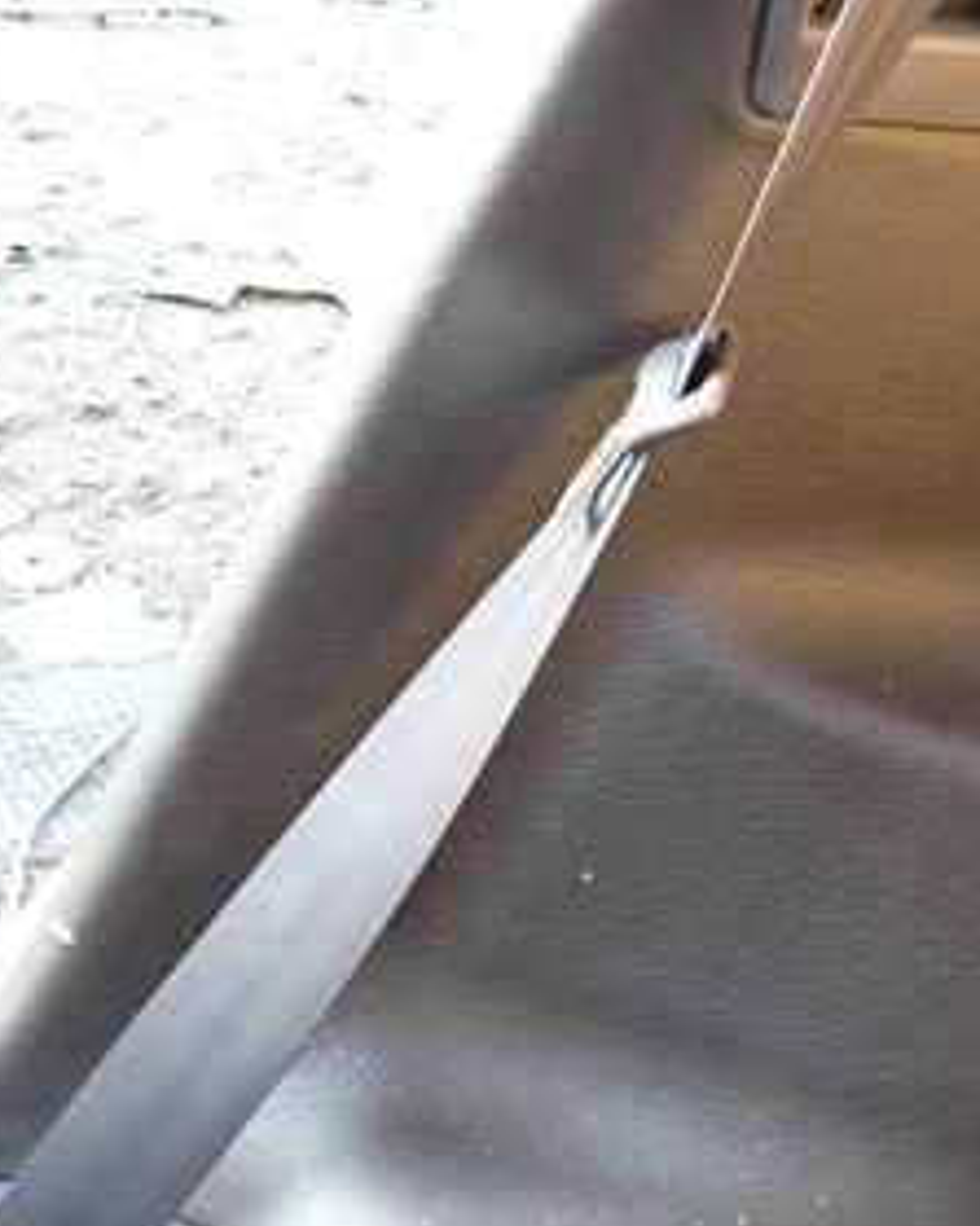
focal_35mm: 63
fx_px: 2285
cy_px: 598
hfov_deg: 22.8
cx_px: 1072
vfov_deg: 30.0
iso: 400
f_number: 2.3
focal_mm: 5.4
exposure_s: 1/30
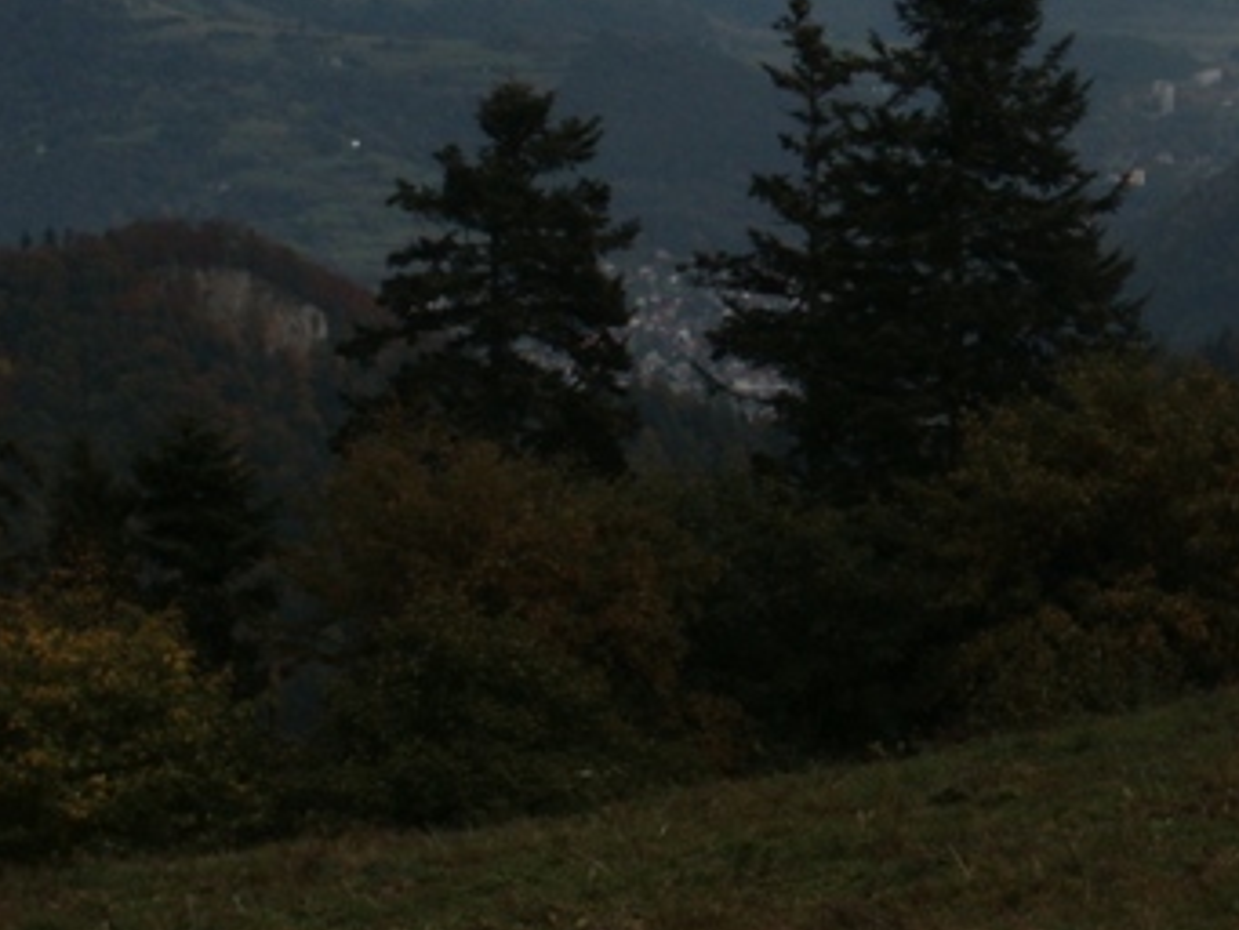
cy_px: 149
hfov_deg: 16.2
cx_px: 1155
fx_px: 4297
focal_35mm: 120
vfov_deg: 12.3
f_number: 7.3
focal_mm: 11.2
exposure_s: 1/500
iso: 100
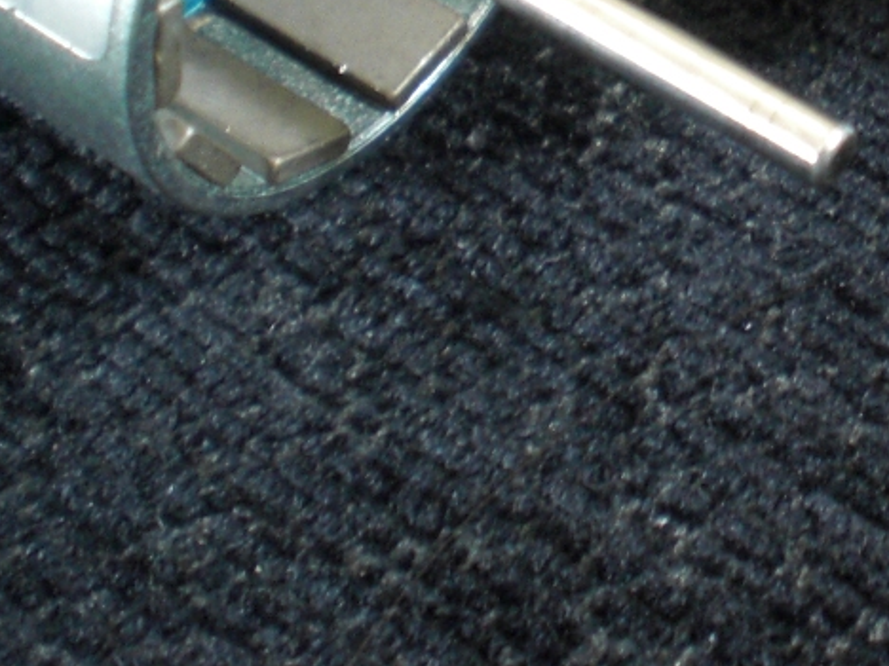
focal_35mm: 106
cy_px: -229
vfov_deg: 13.4
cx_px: 967
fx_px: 2722
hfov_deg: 17.9
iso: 200
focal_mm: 6.3
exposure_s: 1/3.33
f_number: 3.1
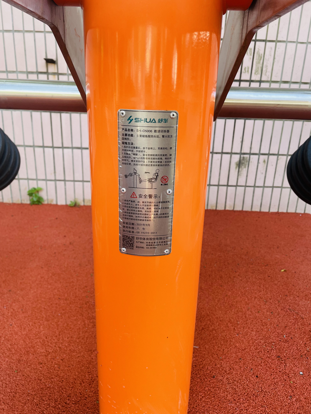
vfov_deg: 67.3
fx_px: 311
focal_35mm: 26
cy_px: 207
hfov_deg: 53.1
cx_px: 156
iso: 50
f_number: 1.6
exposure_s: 1/121
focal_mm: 4.2
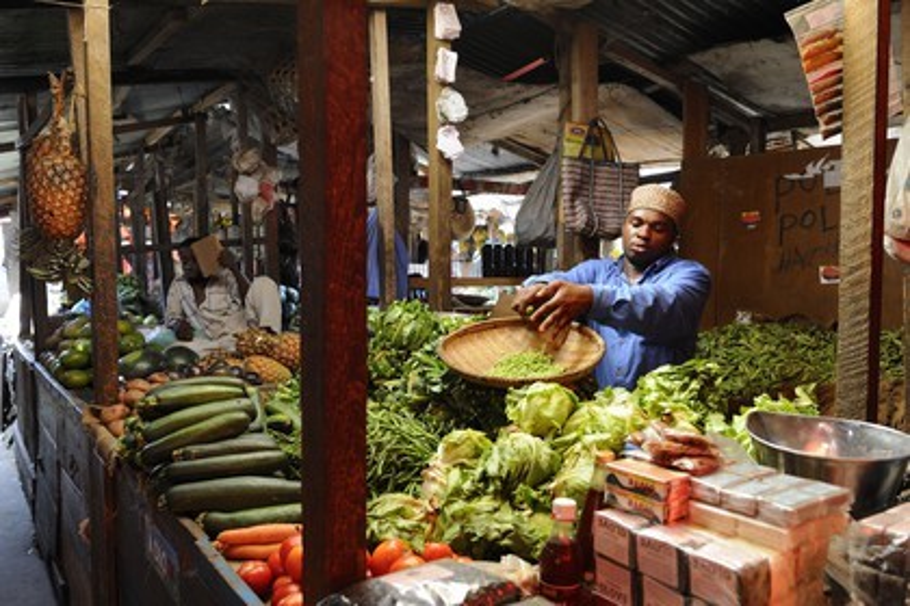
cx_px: 455
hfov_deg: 60.3
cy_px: 303
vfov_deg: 42.3
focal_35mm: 31
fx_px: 784
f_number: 5
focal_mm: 31
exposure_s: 1/50
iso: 800
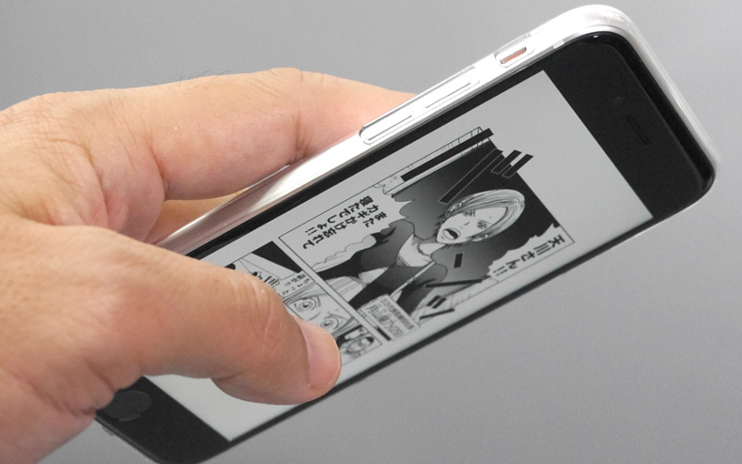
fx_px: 1476
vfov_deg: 17.9
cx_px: 369
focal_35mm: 73
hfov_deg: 28.2
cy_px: 246
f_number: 5.6
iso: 2000
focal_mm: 34
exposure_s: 1/80
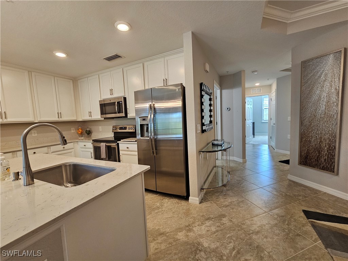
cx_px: 174
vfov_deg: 89.9
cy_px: 130
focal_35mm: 13
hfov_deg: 106.2
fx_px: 131
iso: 160
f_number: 2.2
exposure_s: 1/60
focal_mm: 2.2
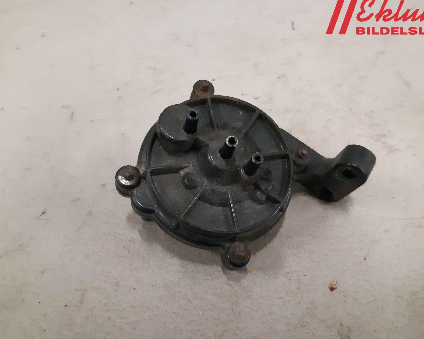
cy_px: 171
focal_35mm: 28
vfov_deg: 51.5
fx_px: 351
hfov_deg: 62.1
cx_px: 232
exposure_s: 1/186
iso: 800
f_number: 1.7
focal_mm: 3.93
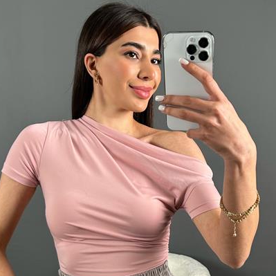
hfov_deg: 34.0
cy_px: 186
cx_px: 146
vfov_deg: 33.7
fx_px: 451
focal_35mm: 50
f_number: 1.78
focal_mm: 6.86
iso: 80
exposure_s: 1/121
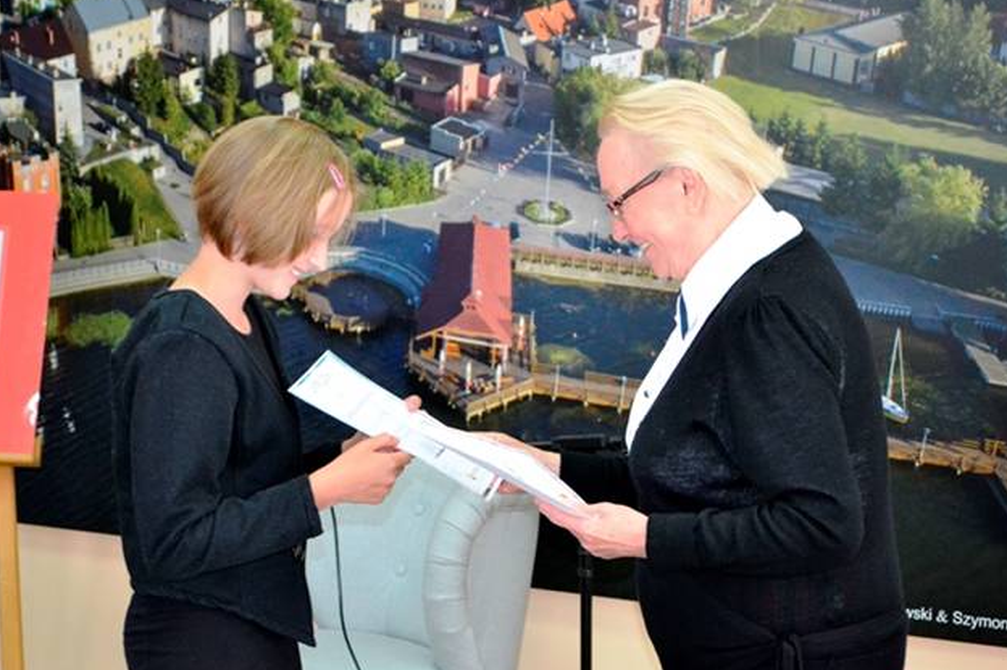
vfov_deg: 14.8
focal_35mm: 93
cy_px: 339
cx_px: 495
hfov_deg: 22.0
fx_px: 2587
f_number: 5.6
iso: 2000
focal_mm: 55
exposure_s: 1/60
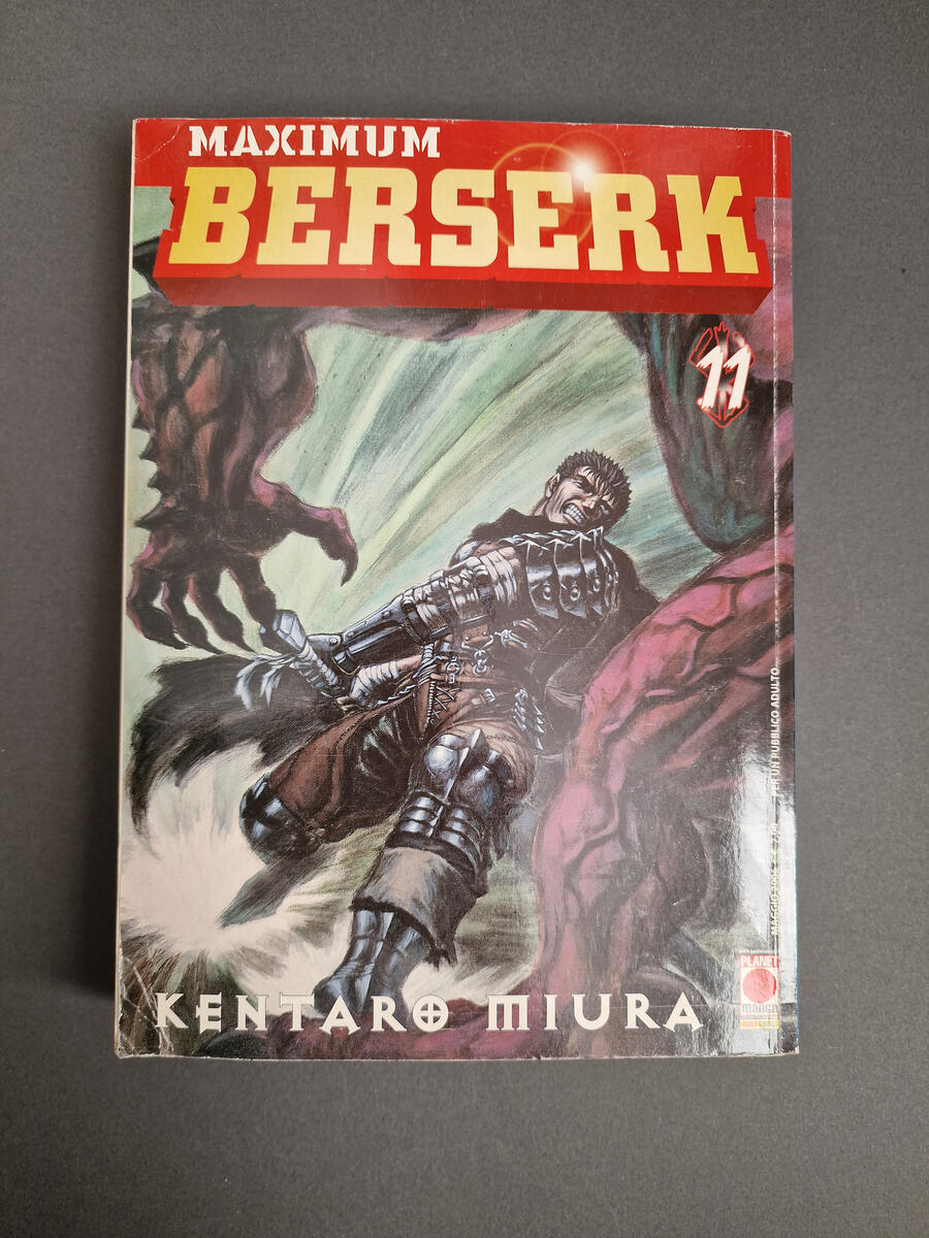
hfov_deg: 58.9
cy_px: 619
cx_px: 464
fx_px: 823
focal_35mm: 23
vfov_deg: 73.9
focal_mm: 6.4
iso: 160
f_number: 1.8
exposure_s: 1/180
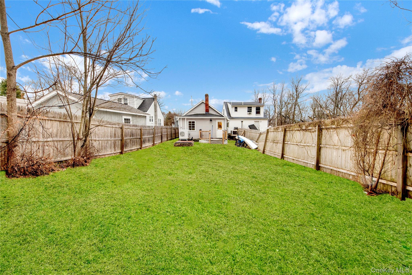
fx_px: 137
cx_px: 206
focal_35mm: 12
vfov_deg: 90.0
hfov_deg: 112.6
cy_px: 138
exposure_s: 1/13
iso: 100
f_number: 9
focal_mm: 8
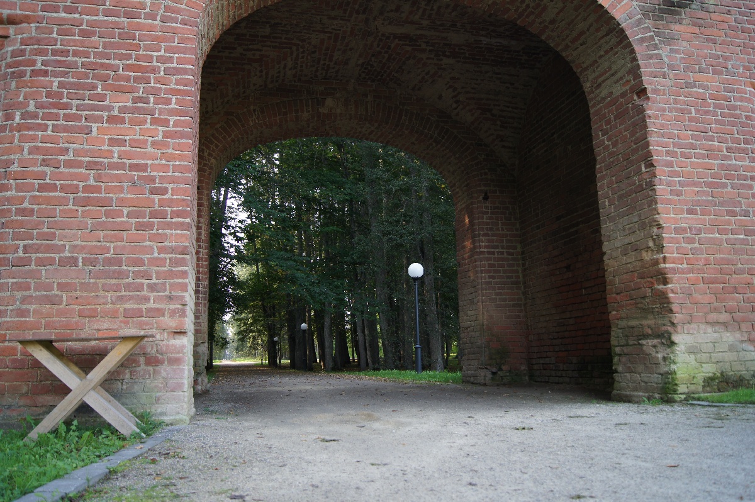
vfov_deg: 43.5
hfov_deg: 62.0
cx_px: 378
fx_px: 629
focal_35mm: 30
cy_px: 251
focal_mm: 20
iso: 100
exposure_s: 1/80
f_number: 3.5
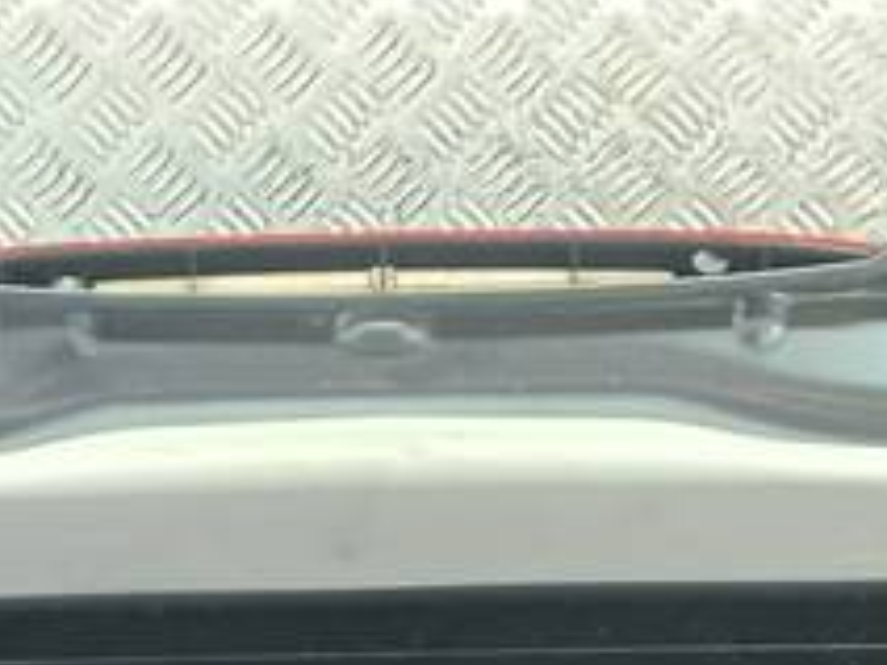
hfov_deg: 16.3
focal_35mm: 121
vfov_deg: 10.8
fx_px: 3101
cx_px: 397
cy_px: 1464
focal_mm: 4.6
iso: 200
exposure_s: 1/50
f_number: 1.8
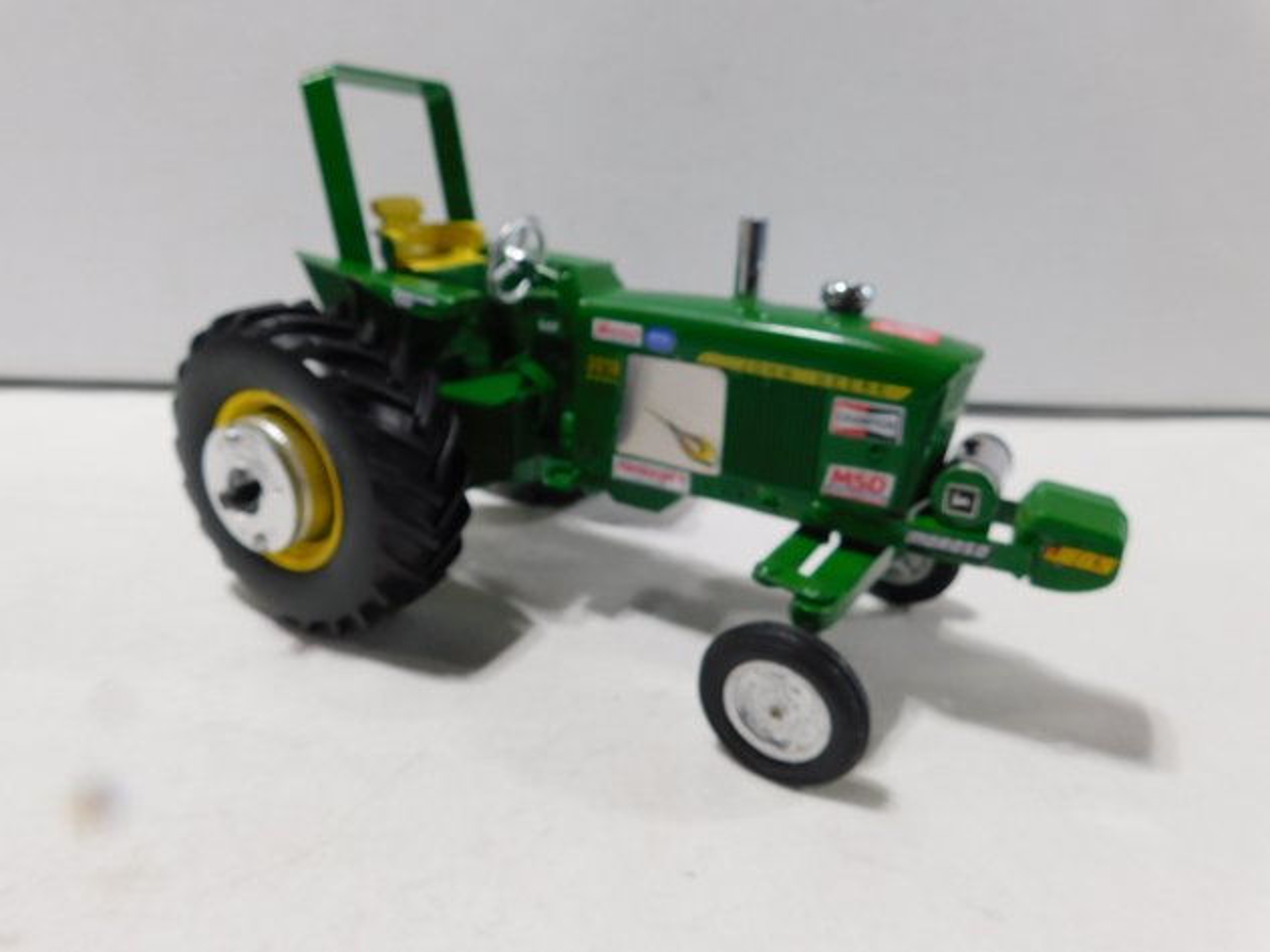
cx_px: 635
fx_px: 844
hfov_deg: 73.9
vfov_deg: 58.9
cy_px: 476
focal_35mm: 23
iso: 140
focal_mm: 4
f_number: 3
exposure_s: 1/30
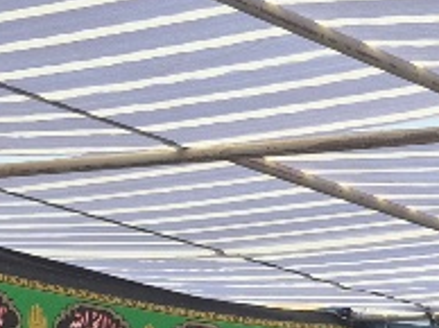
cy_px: 627
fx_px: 2103
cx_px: 600
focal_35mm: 166
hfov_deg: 11.5
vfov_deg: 8.5
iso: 25
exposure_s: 1/714
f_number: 1.8
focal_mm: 5.4
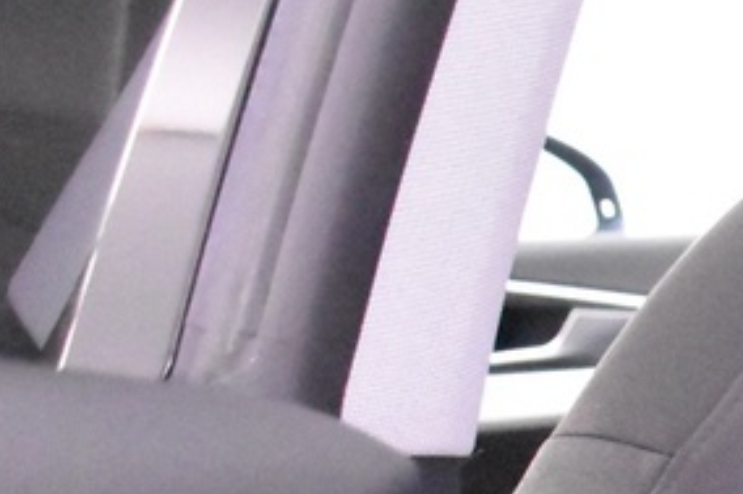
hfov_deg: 11.9
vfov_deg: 8.6
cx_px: 1510
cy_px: 849
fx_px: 3176
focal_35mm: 154
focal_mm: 18
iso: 12800
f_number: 3.5
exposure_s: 1/45
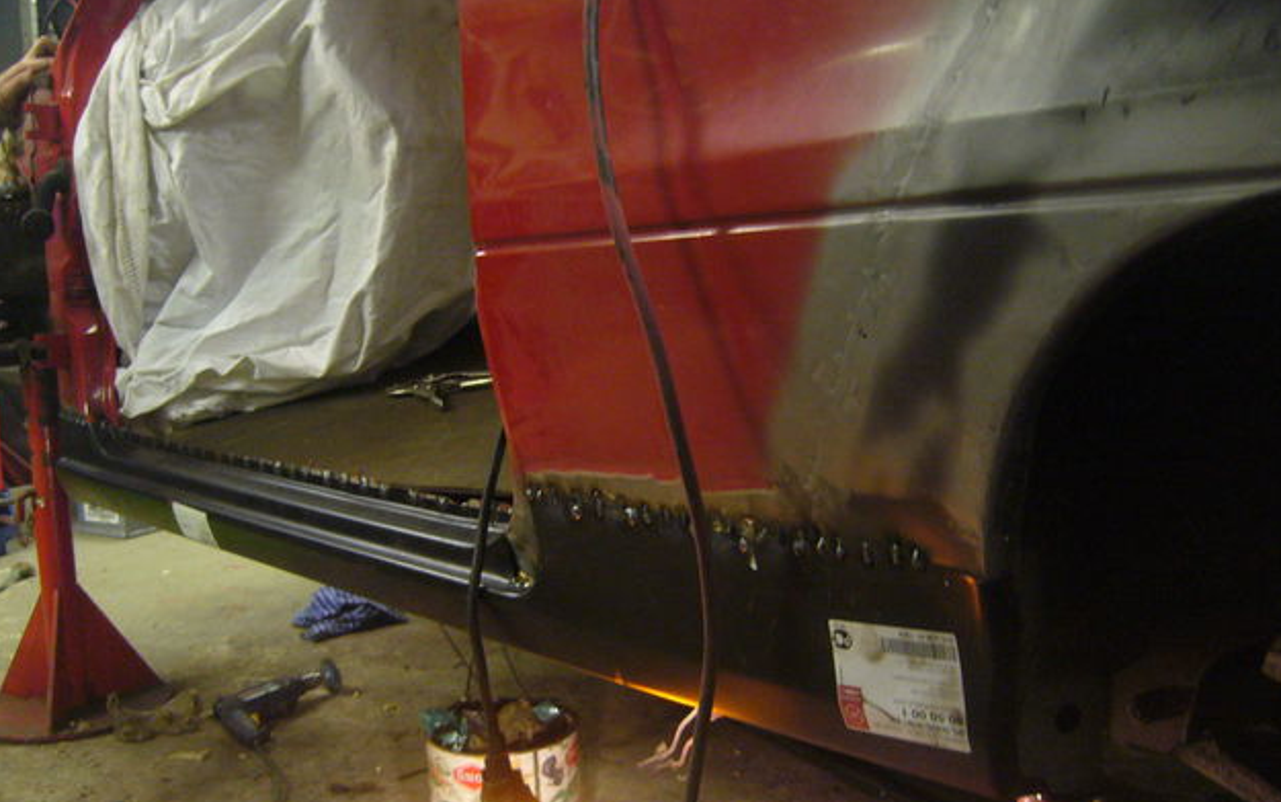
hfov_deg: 51.5
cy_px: 455
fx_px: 1327
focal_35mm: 38
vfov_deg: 33.6
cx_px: 648
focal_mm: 5.8
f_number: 2.8
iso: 200
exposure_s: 1/8
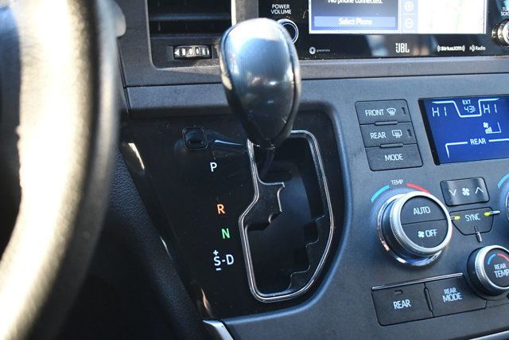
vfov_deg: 29.9
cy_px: 170
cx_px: 254
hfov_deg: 43.6
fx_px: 636
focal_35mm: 45
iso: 4500
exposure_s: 1/60
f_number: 4.2
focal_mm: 30
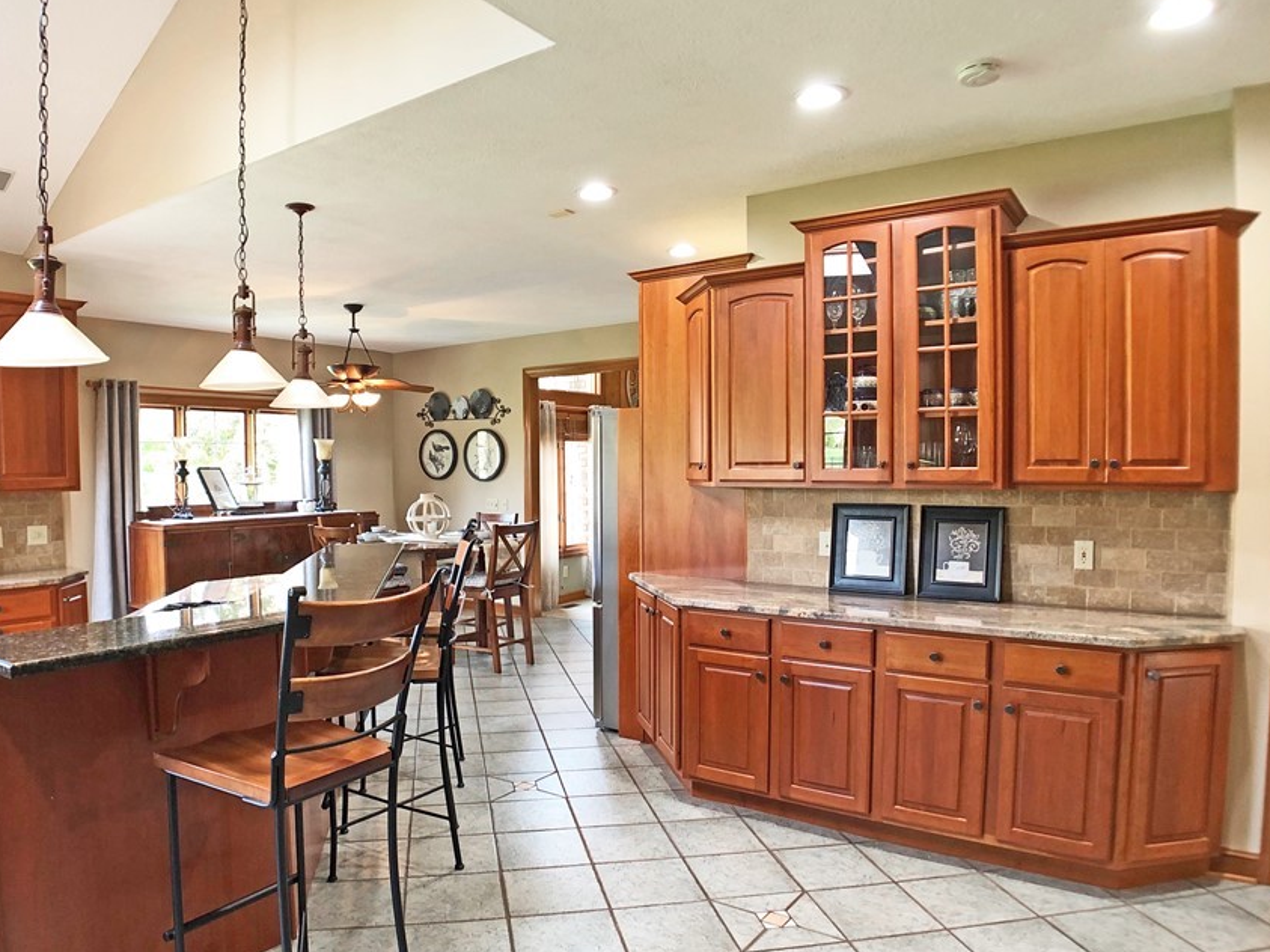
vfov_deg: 41.7
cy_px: 523
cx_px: 569
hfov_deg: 53.9
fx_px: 1247
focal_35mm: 34
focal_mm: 4
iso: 40
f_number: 1.8
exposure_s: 1/17
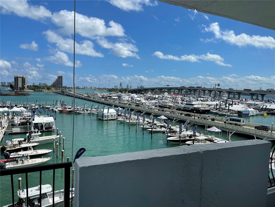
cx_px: 138
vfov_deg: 54.9
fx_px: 199
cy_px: 104
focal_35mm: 25
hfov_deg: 69.4
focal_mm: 5.1
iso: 32
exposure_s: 1/5917
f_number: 1.6
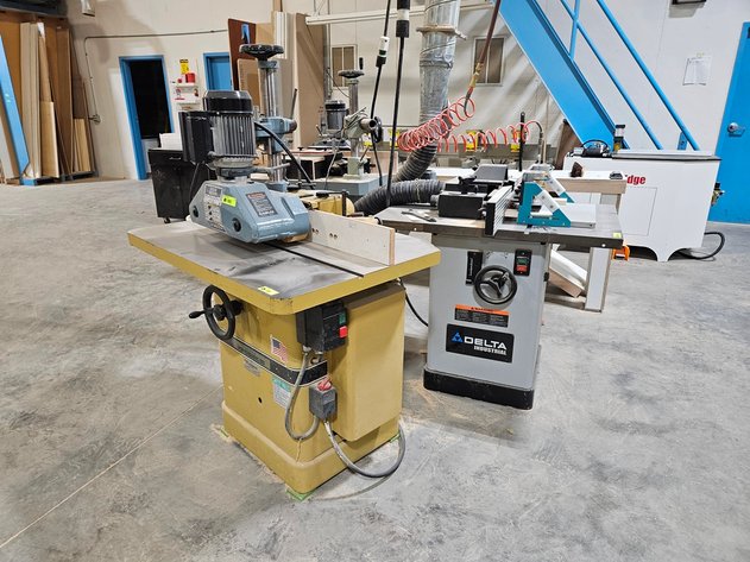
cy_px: 281
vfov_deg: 58.9
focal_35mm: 23
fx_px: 498
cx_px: 375
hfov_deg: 73.9
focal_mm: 5.4
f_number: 1.8
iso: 320
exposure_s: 1/120
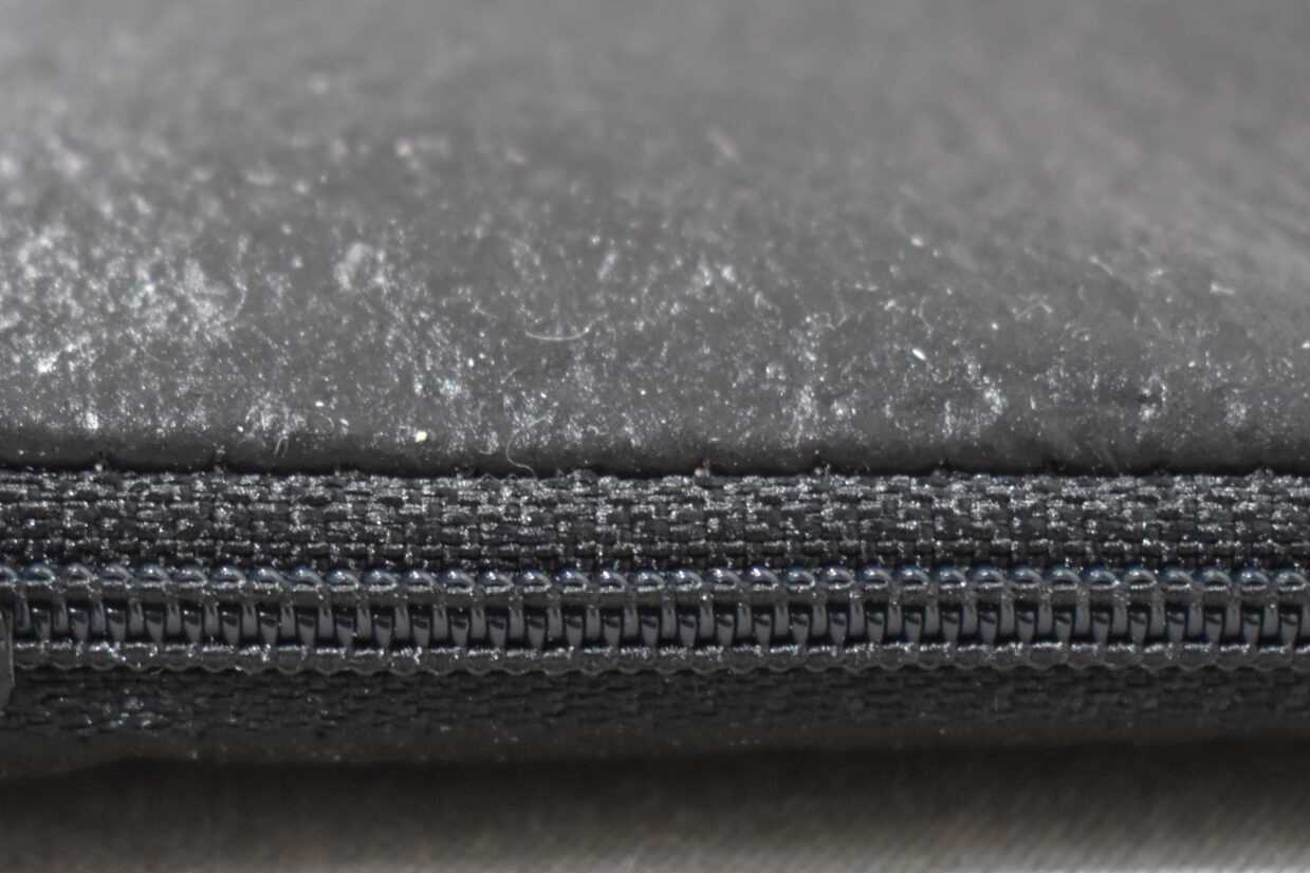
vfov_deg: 11.0
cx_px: 533
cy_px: 683
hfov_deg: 16.5
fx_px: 4512
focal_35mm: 124
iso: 1000
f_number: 5
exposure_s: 1/60
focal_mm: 40
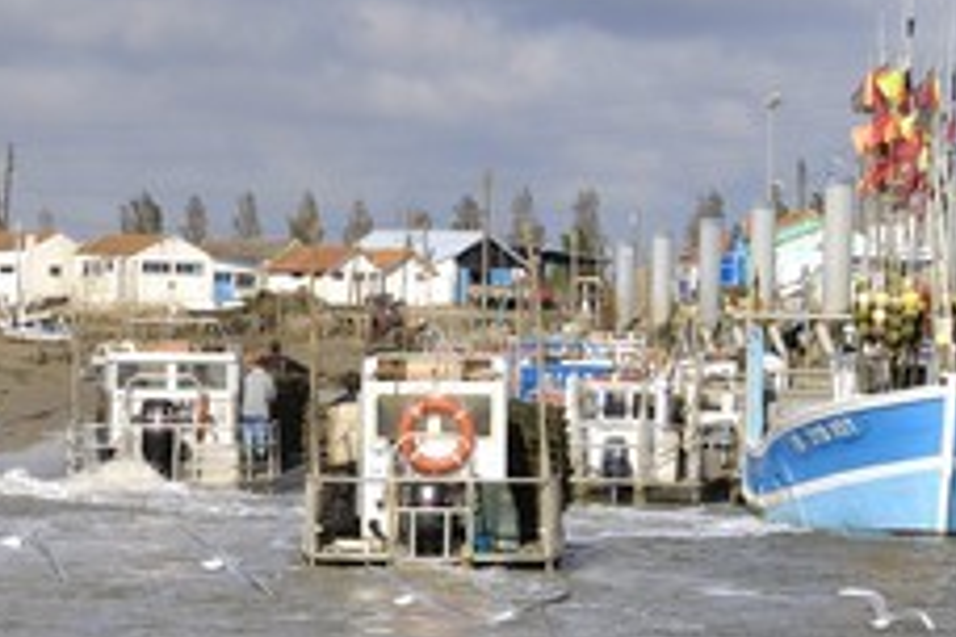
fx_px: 5125
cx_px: 654
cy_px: 386
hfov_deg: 10.6
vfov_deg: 7.1
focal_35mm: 193
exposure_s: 1/160
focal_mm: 70
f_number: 11
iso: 100
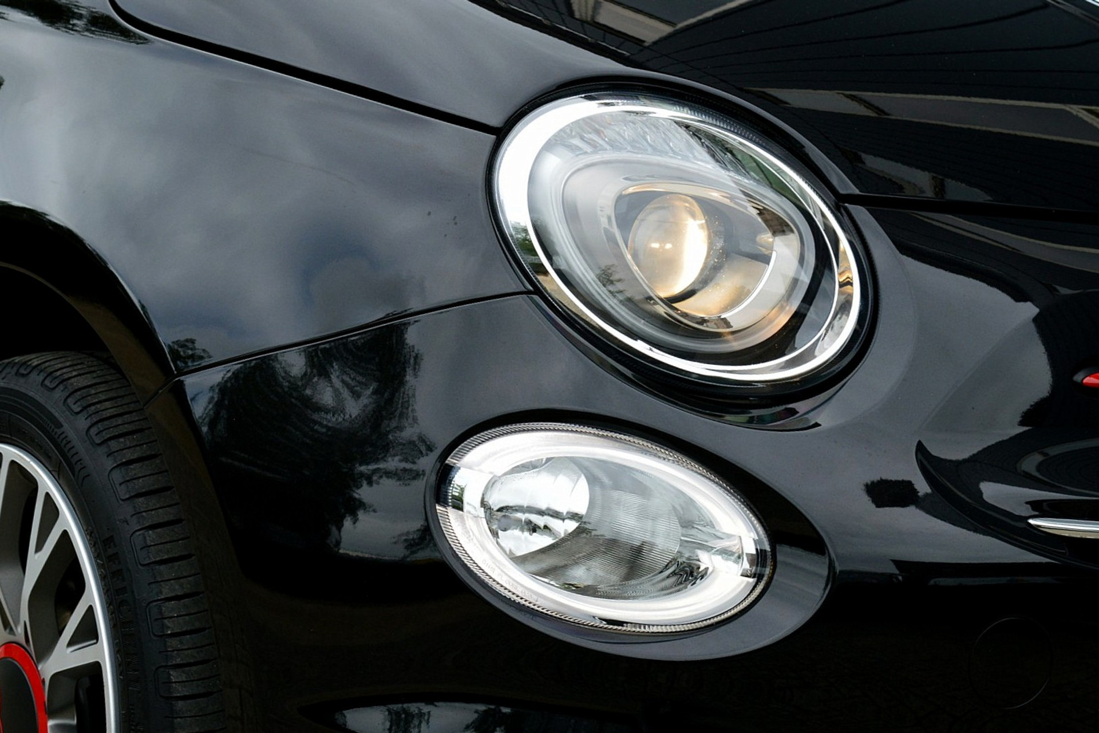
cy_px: 366
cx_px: 550
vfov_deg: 18.9
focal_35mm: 72
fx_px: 2198
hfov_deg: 28.1
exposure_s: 1/200
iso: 400
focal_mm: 48
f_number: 10
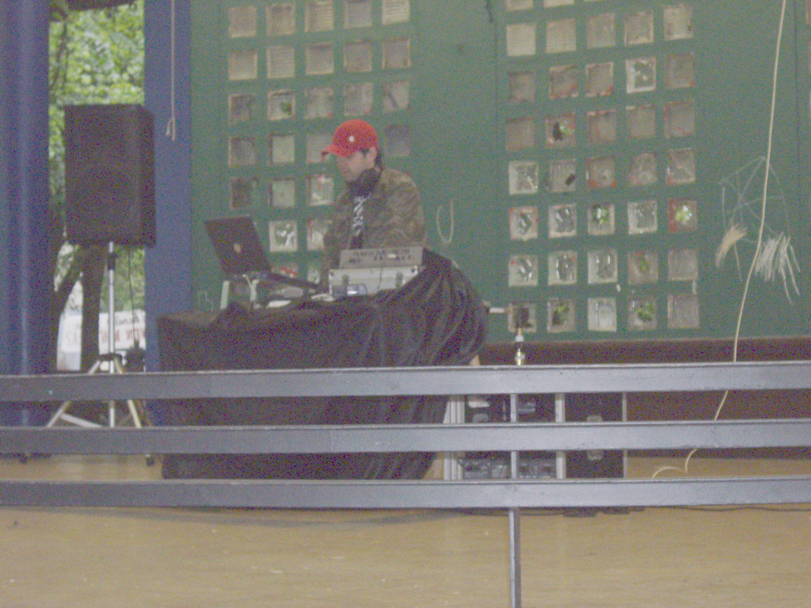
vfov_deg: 16.1
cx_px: 406
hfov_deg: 21.3
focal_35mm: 92
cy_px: 304
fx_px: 2155
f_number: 4.8
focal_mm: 19.4
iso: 400
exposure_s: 1/100
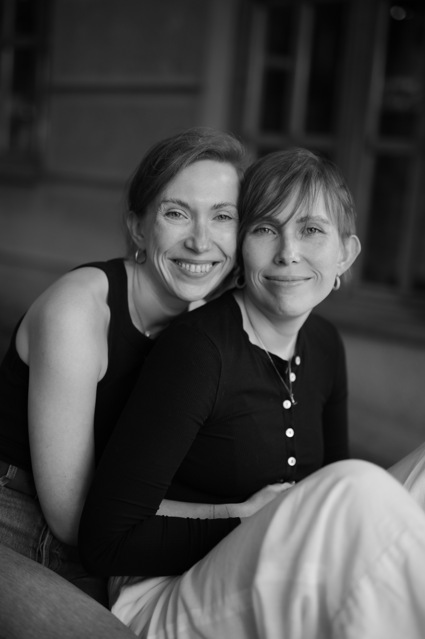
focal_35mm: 50
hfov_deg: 27.0
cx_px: 212
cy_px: 320
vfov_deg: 39.6
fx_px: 887
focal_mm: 50
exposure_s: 1/160
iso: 100
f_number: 1.6
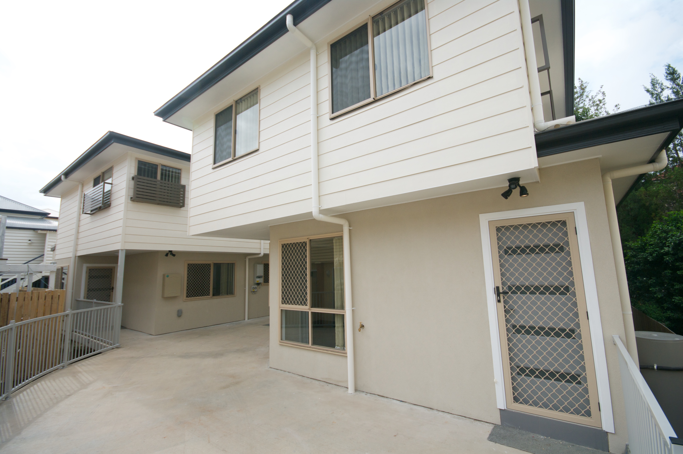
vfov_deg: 77.2
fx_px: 284
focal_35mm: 15
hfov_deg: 100.5
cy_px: 227
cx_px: 342
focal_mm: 10
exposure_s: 1/350
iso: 400
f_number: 6.7
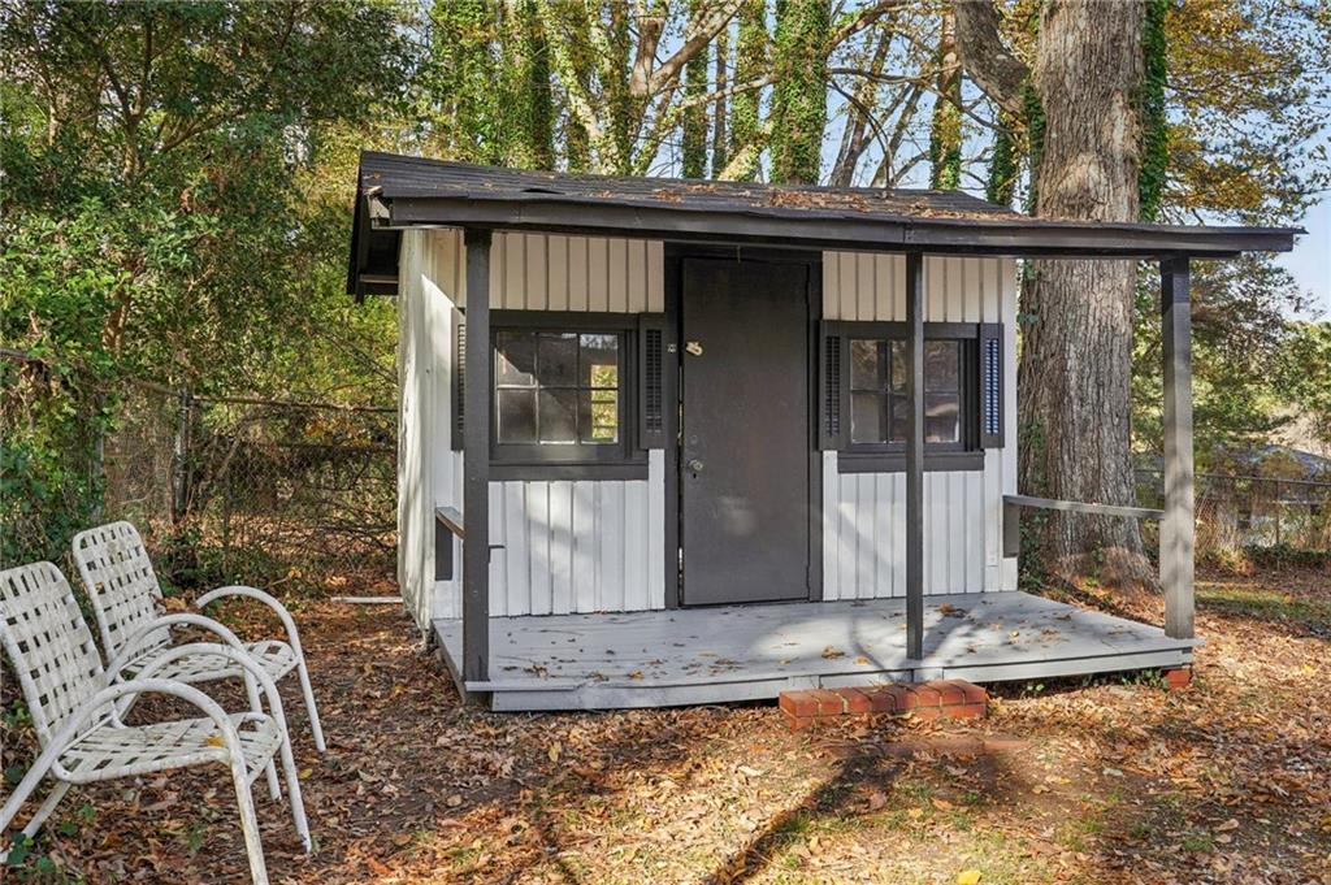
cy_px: 442
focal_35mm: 31
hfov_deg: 60.3
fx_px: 1145
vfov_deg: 42.3
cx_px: 666
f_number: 8
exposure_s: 1/200
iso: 800
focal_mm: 31
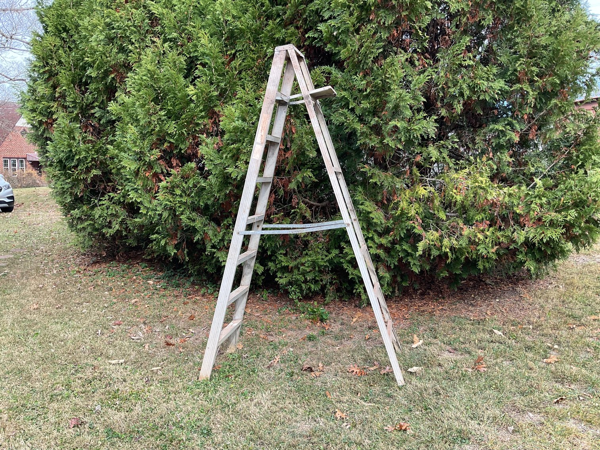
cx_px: 300
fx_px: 503
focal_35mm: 29
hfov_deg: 61.7
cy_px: 225
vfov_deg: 48.2
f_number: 1.8
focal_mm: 3
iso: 16
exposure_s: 1/191
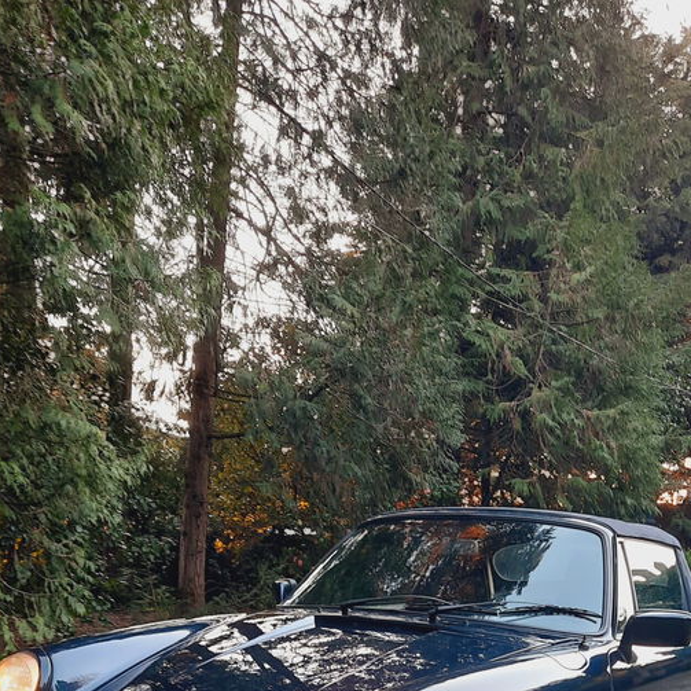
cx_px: 361
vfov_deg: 35.4
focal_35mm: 45
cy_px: 615
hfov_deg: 37.5
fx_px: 1016
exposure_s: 1/30
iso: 125
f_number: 2
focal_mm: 4.6
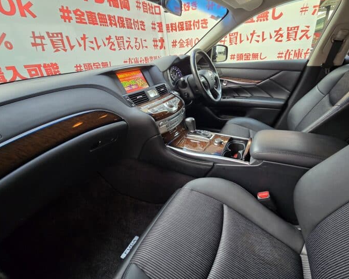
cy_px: 128
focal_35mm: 15
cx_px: 196
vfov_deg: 83.8
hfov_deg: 96.3
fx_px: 155
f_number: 2.2
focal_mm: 2.2
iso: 200
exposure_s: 1/50
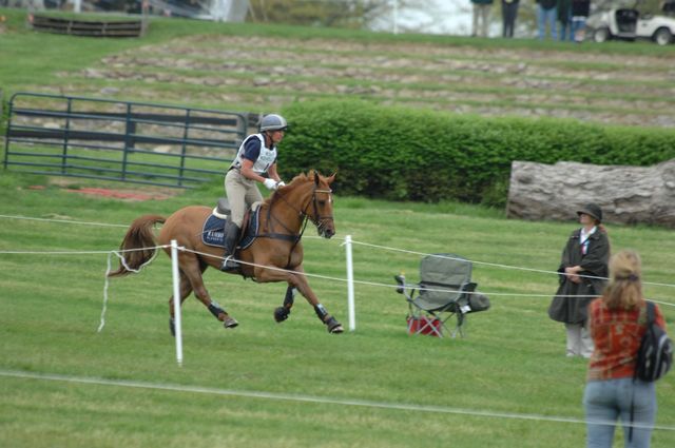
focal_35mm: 600
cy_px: 224
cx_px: 338
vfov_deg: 2.3
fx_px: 11236
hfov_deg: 3.4
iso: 400
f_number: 5.6
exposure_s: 1/400
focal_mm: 400
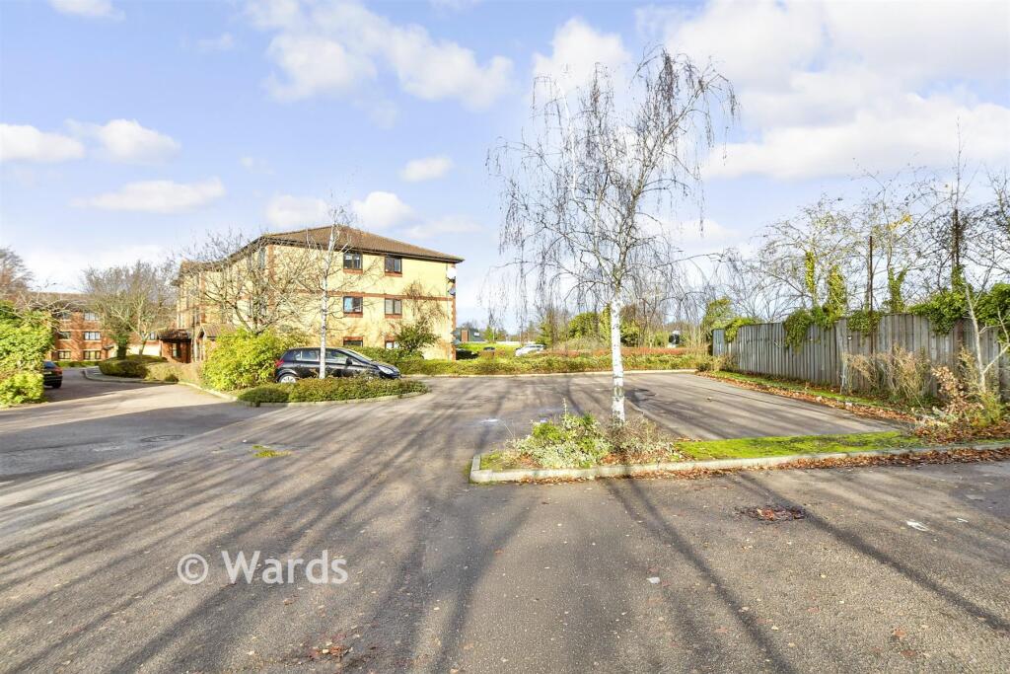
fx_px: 421
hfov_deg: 100.4
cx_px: 505
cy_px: 337
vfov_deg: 77.3
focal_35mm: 15
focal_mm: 10
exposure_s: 1/320
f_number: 8
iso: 400
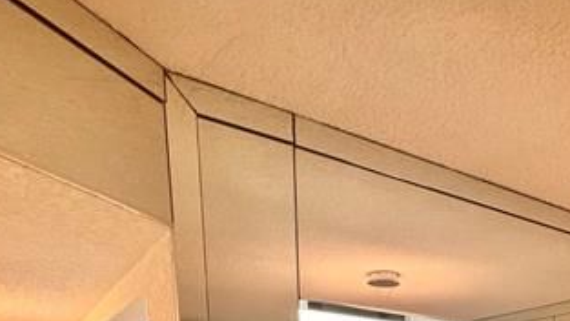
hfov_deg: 49.0
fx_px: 589
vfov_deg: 22.6
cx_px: 444
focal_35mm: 39
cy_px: 525
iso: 200
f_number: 2.2
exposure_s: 1/120
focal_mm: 2.22
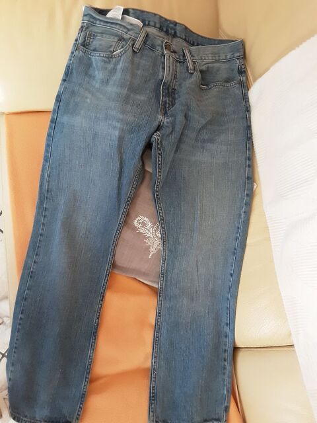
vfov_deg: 63.4
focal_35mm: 28
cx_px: 158
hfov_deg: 49.7
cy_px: 212
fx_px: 342
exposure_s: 1/25
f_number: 1.9
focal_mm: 2.9
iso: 250
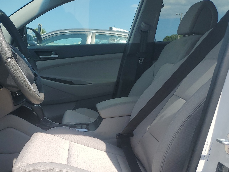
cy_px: 113
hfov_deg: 44.4
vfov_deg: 34.8
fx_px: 271
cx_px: 59
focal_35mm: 41
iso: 50
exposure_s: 1/2500
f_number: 1.5
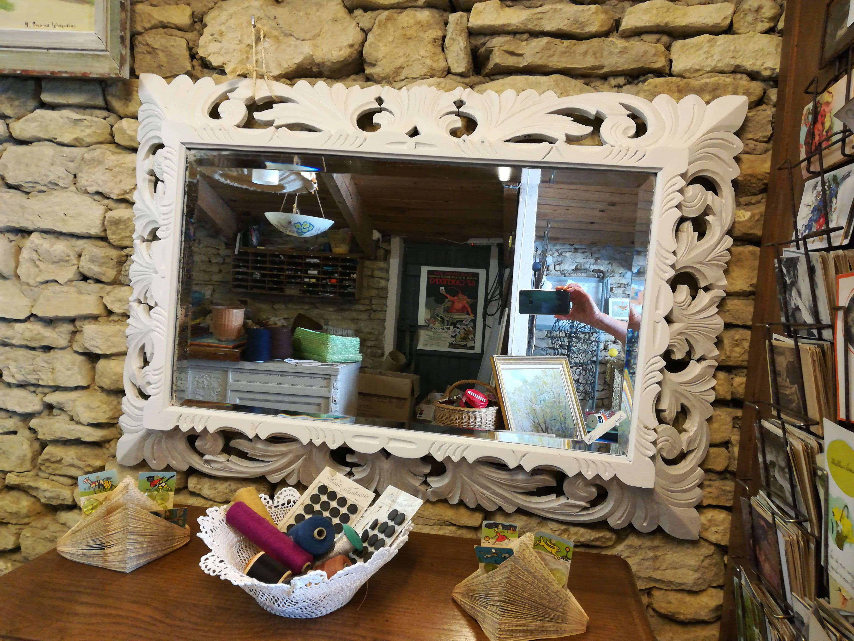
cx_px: 427
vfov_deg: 53.1
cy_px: 320
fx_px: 641
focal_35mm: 26
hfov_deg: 67.3
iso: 400
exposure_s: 1/33.3
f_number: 2.2
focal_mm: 3.83
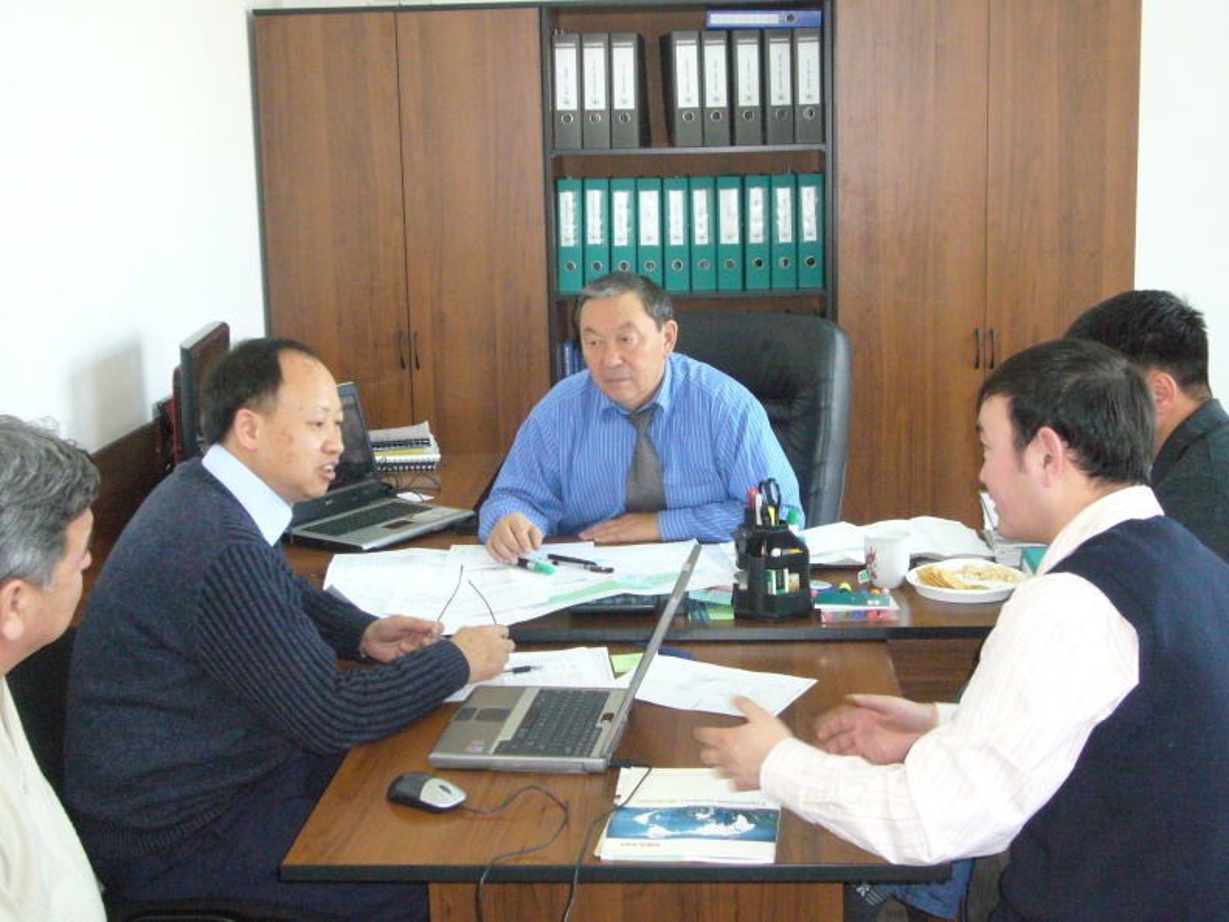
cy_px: 461
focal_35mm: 49
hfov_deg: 38.9
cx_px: 614
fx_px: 1740
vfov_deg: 29.7
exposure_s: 1/30
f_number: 3.6
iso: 320
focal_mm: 8.1
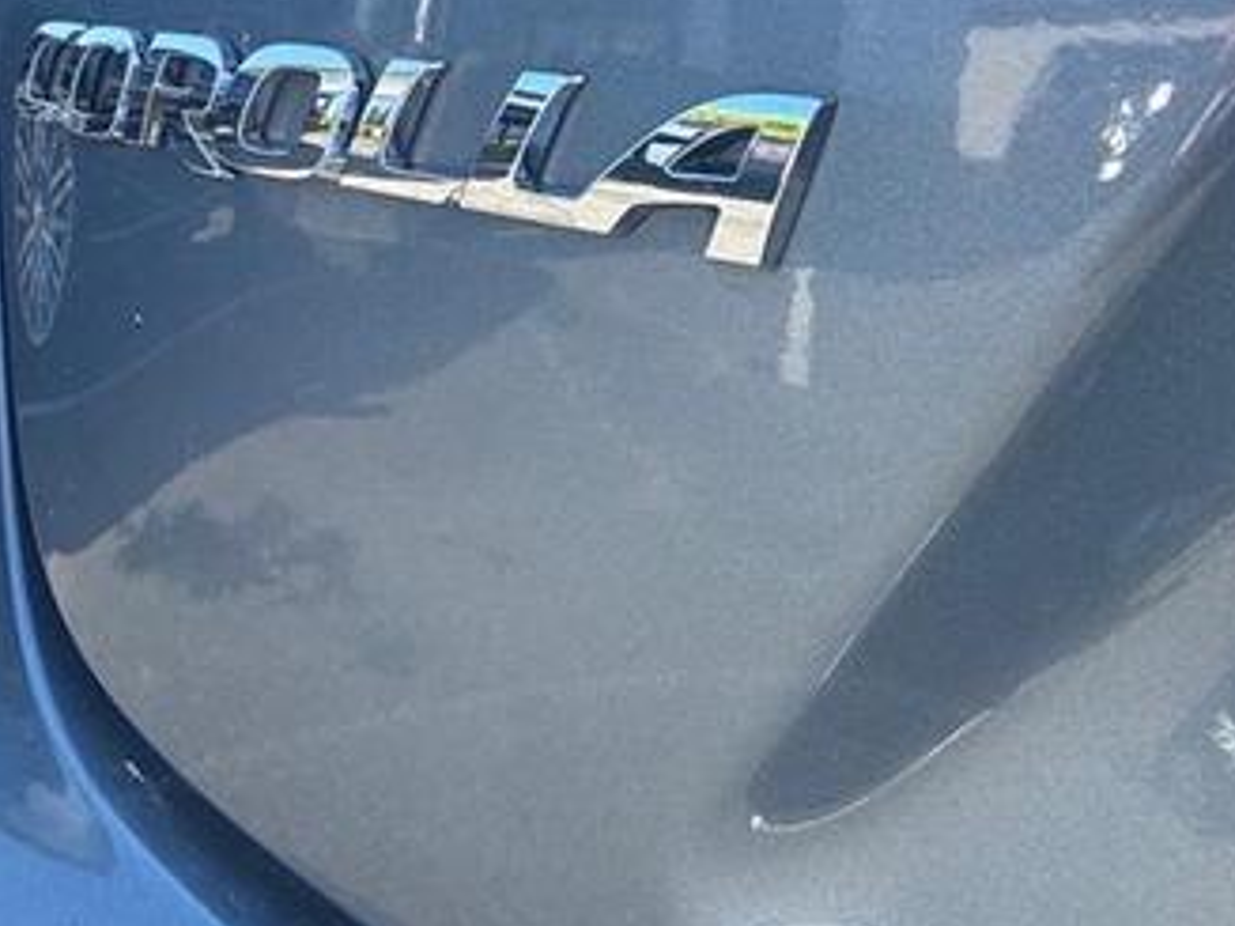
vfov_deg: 37.9
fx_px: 1320
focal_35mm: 37
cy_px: 261
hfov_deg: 49.6
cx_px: 461
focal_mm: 2.22
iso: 50
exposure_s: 1/475
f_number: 2.2
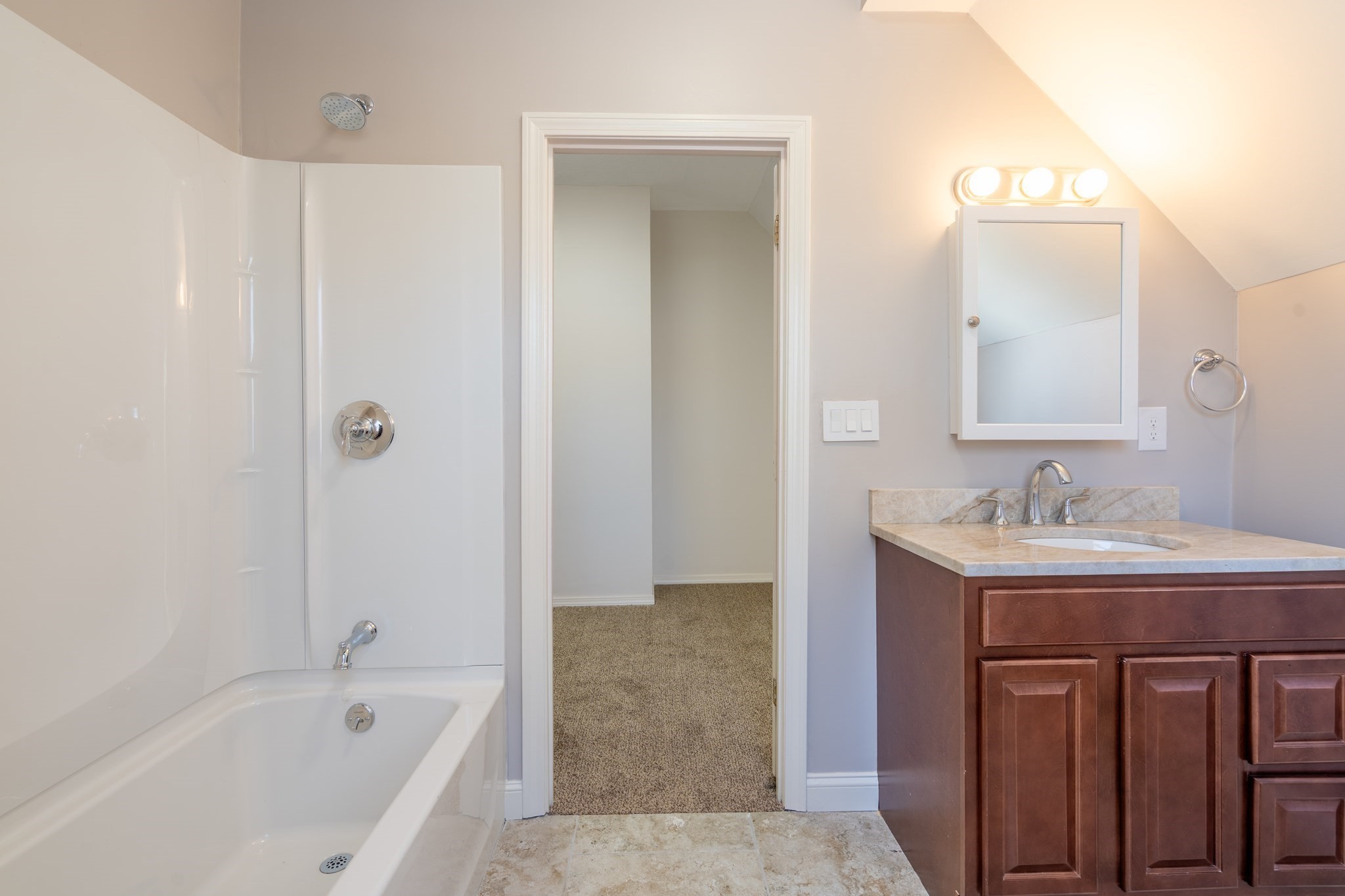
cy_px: 448
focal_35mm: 16
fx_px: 598
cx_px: 672
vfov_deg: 73.7
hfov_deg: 96.7
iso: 100
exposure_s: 1/30
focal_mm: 16
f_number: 8
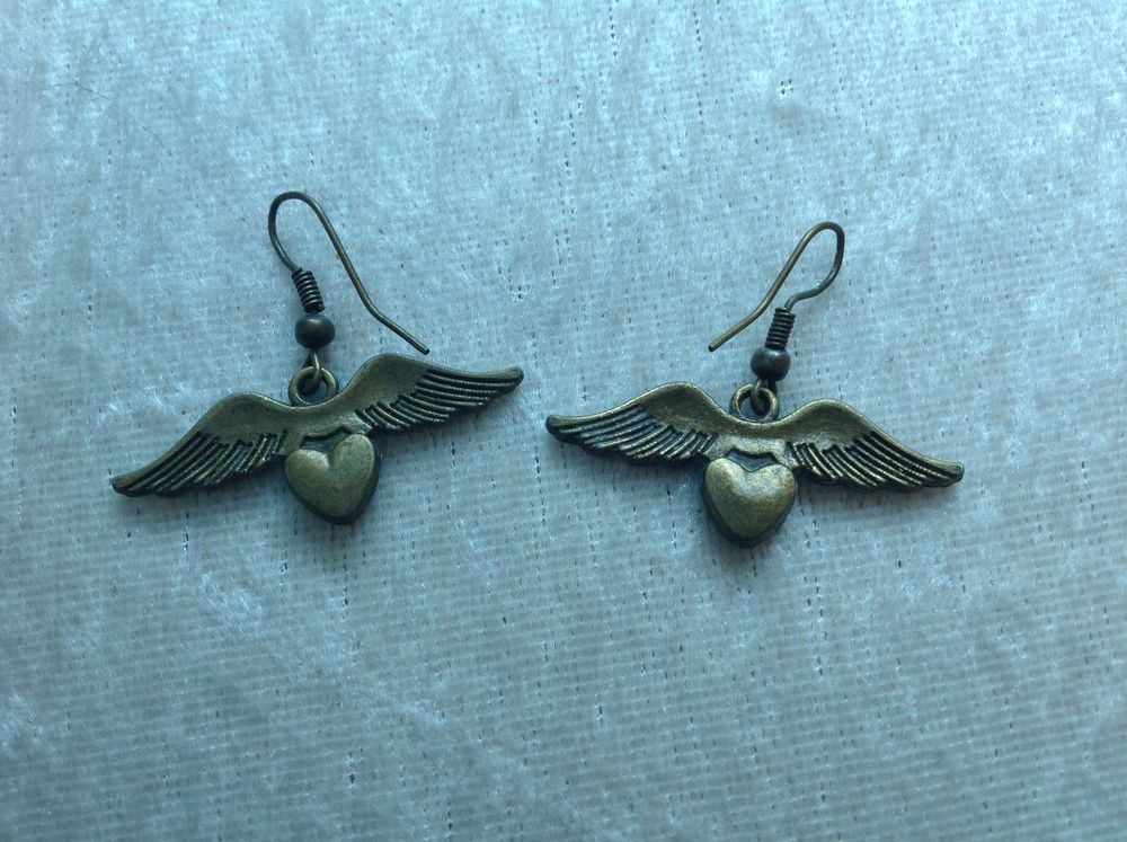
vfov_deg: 40.6
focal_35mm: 35
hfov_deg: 52.7
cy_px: 421
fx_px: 1138
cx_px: 564
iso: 64
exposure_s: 1/30
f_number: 2.4
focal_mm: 4.28
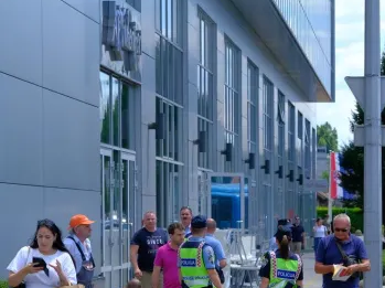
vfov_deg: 8.5
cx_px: 402
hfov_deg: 11.2
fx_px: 1933
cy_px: 229
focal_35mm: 174
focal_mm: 55
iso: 200
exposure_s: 1/1000
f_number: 4
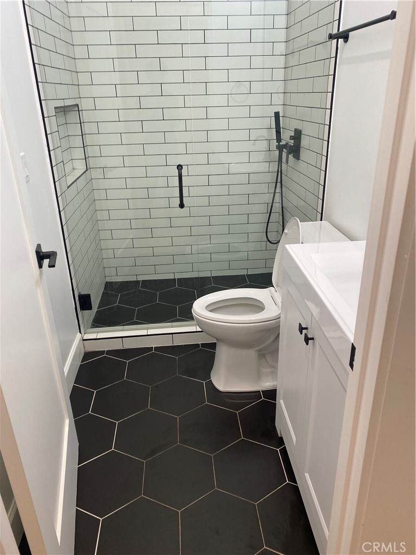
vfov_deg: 67.3
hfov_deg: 53.1
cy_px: 278
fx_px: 417
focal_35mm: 26
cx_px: 208
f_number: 1.8
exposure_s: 1/120
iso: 100
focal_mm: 4.25
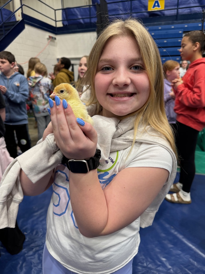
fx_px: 190
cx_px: 102
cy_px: 137
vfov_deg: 71.6
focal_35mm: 24
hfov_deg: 56.8
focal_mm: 6.76
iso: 125
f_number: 1.78
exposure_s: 1/121
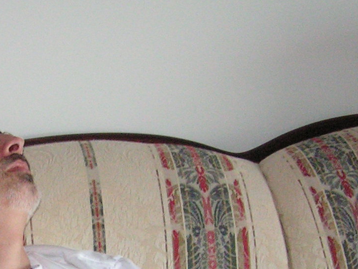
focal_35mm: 119
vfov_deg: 12.2
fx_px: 1230
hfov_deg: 16.4
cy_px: 301
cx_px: 73
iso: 200
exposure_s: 1/40
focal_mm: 6.3
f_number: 2.8
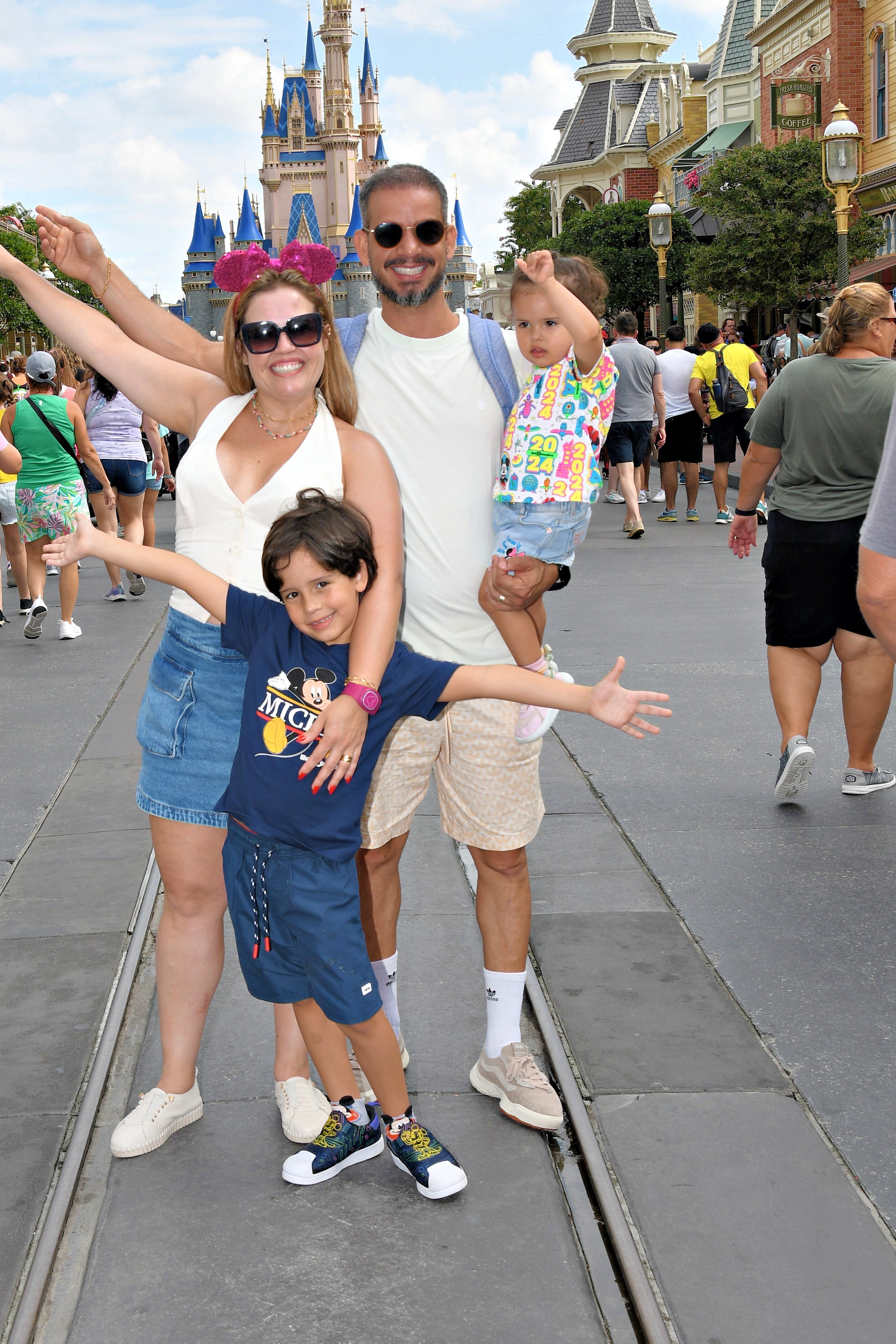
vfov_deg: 37.5
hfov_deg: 25.5
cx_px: 351
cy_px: 620
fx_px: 1979
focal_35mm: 53
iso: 100
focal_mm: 24
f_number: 7.1
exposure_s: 1/200
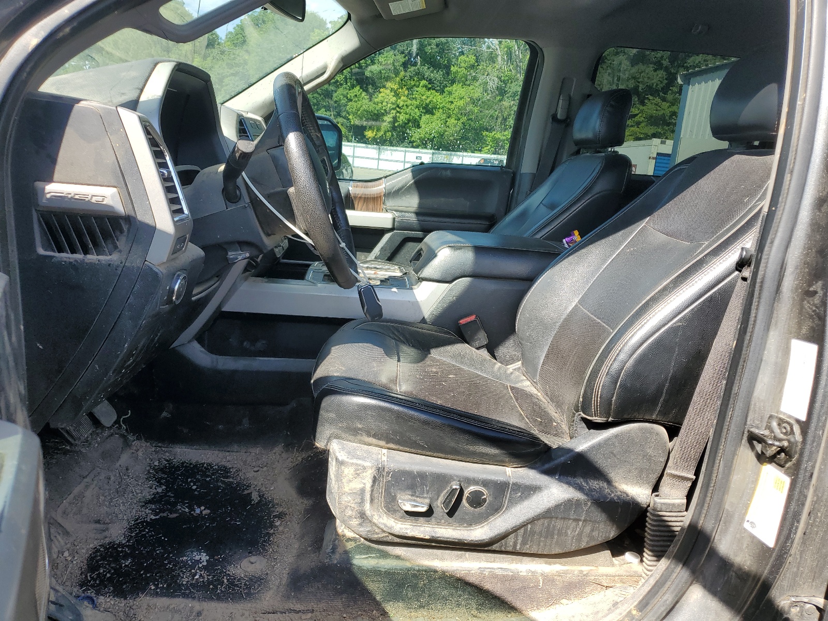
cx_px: 414
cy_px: 310
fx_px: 622
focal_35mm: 26
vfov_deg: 53.1
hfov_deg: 67.3
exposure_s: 1/769
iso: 50
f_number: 1.5
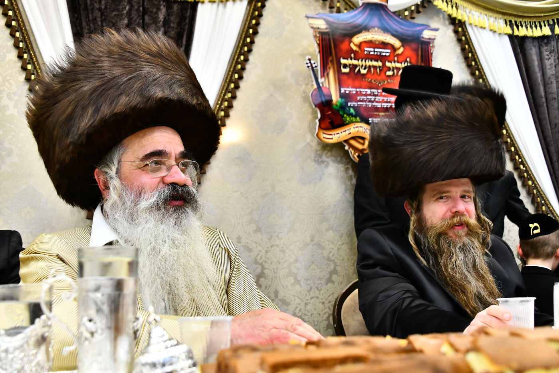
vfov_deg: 35.0
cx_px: 280
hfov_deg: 50.7
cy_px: 186
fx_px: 590
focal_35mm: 38
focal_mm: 38
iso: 3200
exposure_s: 1/100
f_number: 5.6
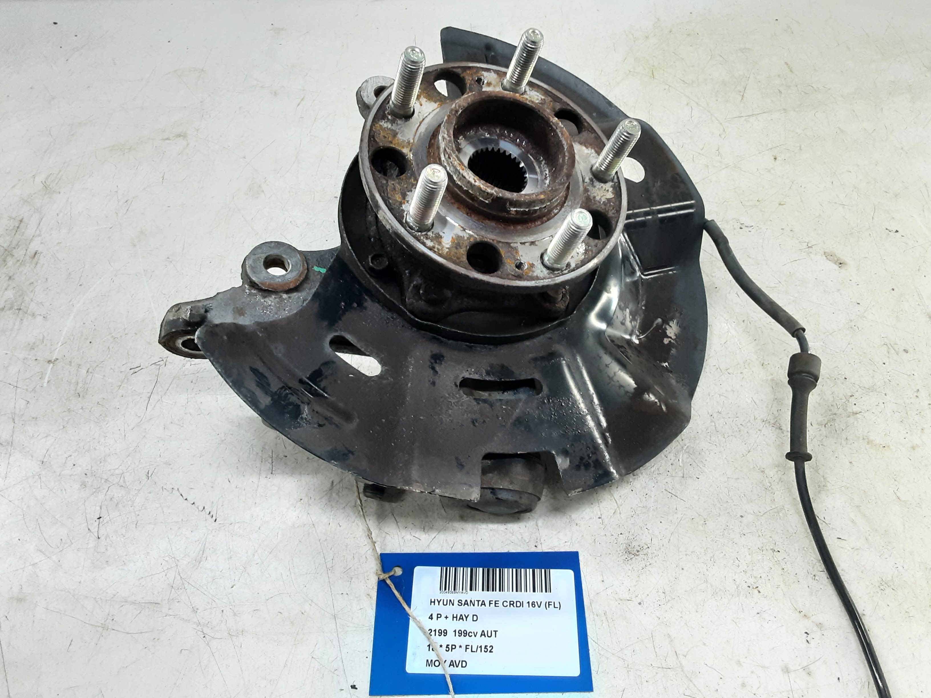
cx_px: 466
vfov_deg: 51.4
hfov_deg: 65.3
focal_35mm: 27
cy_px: 349
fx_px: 726
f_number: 1.9
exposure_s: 1/50
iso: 160
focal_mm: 2.91
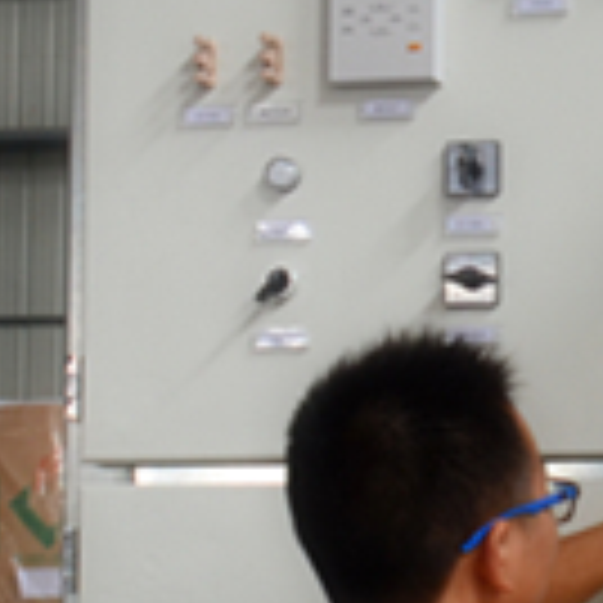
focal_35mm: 146
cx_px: 824
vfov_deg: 11.9
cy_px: 536
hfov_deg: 11.6
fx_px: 2877
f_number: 5.6
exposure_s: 1/60
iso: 400
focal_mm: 22
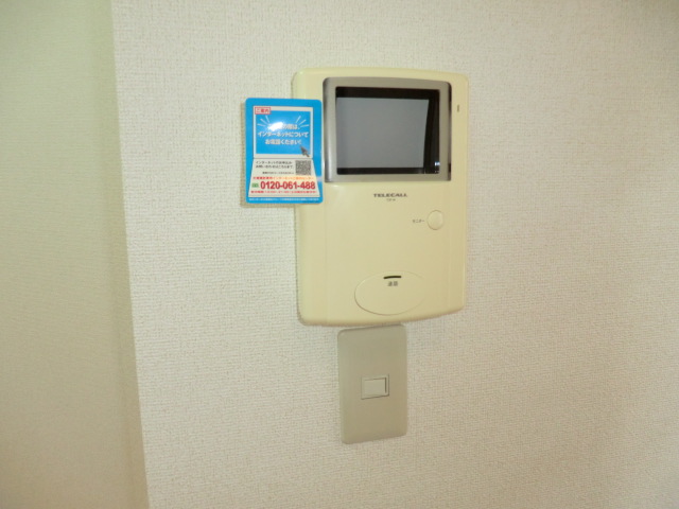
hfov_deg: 71.6
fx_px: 471
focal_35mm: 24
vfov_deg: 56.8
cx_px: 340
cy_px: 254
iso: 250
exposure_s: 1/60
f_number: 3.2
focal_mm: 4.3
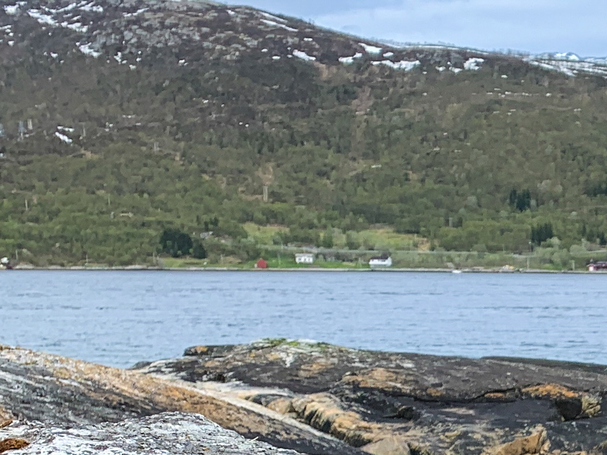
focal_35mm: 100
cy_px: 681
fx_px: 1754
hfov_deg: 17.6
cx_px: 921
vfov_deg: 13.9
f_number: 1.8
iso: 25
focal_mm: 4.25
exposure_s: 1/1314
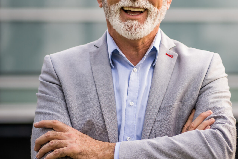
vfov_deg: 8.0
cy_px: 62
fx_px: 1131
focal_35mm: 171
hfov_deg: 12.0
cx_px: 190
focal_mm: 85
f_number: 2
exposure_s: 1/640
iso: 100
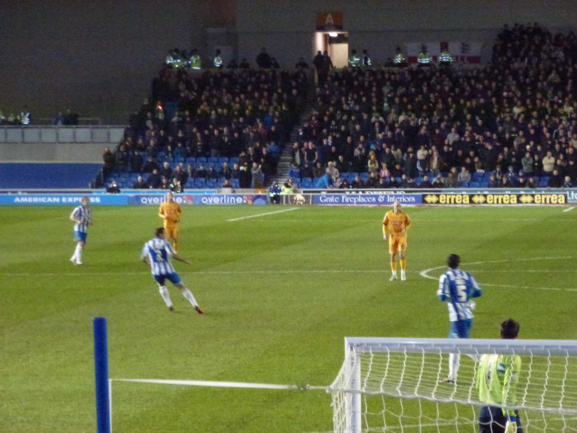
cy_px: 216
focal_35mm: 182
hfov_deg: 10.9
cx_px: 288
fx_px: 3034
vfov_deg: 8.2
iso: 1600
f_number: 5.4
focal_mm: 32.6
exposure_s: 1/60
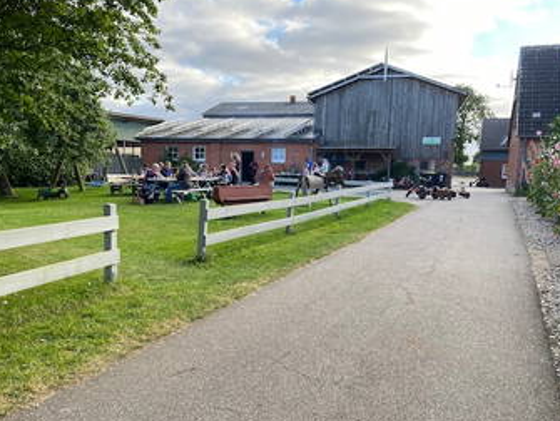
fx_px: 502
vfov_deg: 45.4
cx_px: 246
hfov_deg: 58.1
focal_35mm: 31
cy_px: 239
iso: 32
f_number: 1.8
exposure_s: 1/428
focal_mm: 4.25
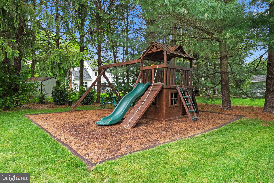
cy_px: 92
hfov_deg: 78.6
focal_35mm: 22
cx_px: 137
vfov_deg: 57.3
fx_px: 167
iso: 1000
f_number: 11
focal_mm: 22
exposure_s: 1/60
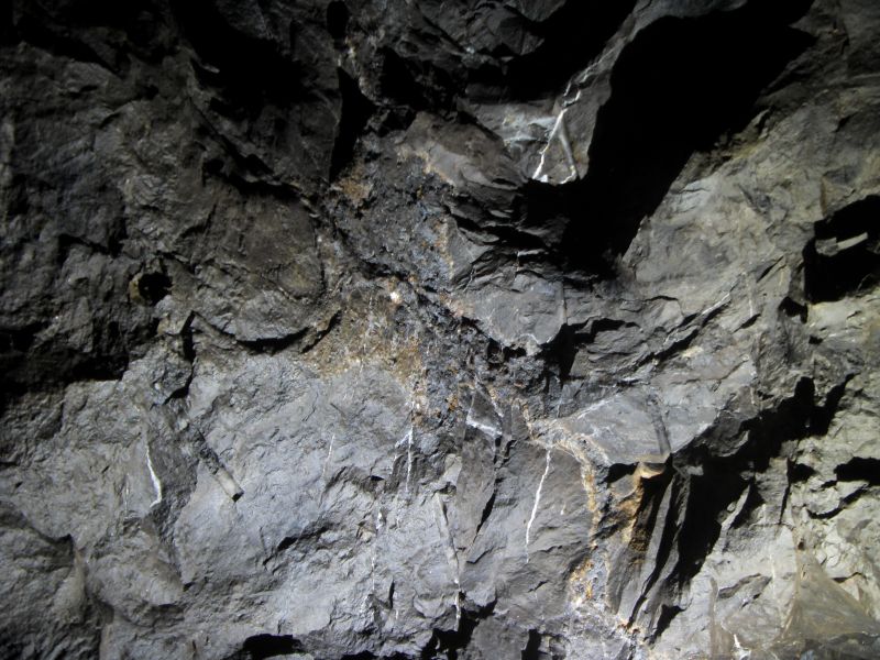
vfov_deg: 36.8
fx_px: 991
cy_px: 330
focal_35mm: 39
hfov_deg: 47.9
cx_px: 440
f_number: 3.5
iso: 80
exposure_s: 3
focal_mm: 6.6
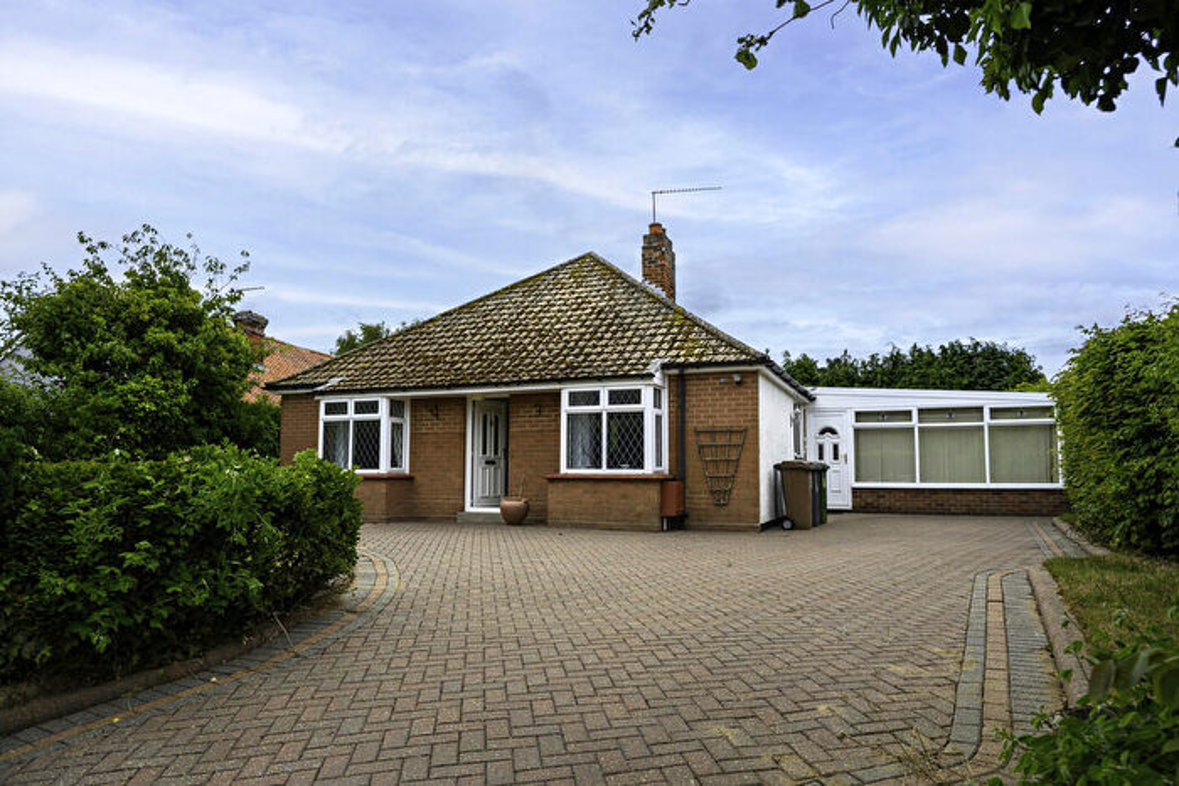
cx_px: 590
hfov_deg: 73.7
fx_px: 786
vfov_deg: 53.2
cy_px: 393
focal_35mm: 24
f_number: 5.6
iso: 100
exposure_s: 1/640
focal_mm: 24
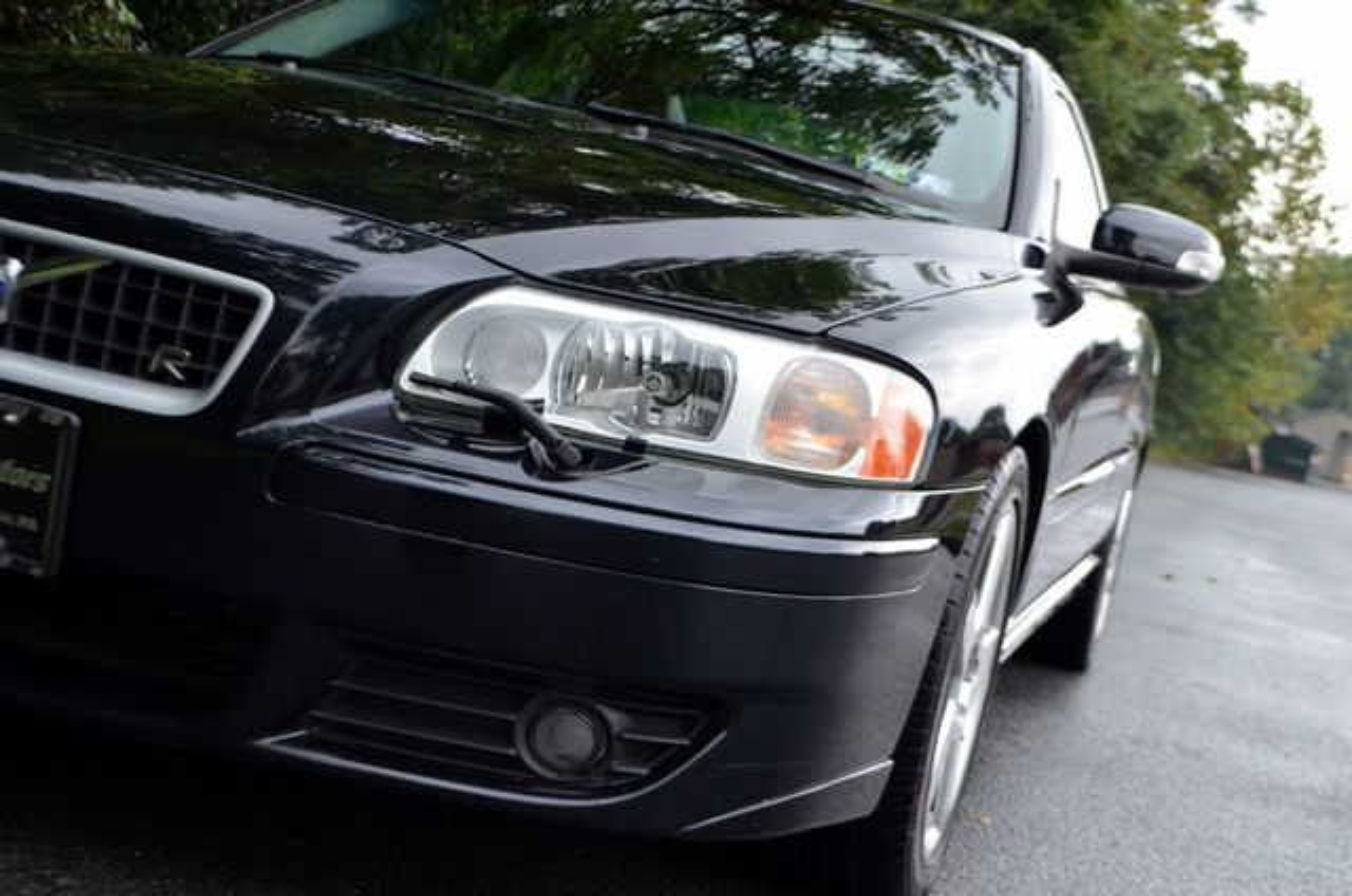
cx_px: 676
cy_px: 448
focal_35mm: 48
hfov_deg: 41.2
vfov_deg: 28.0
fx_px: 1799
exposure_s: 1/125
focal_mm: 32
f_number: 5.6
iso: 400
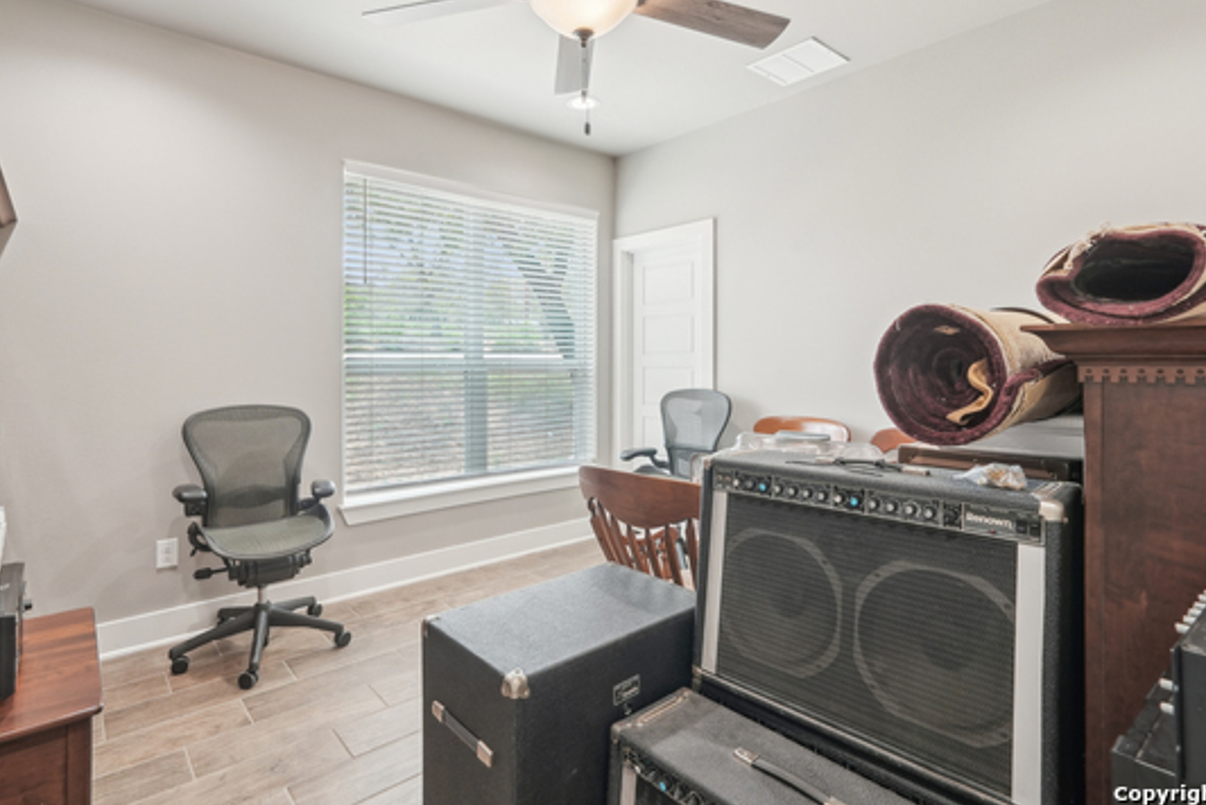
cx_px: 570
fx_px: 603
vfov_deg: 67.2
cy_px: 352
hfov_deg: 89.9
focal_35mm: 18
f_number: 8
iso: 800
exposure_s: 1/40
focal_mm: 15
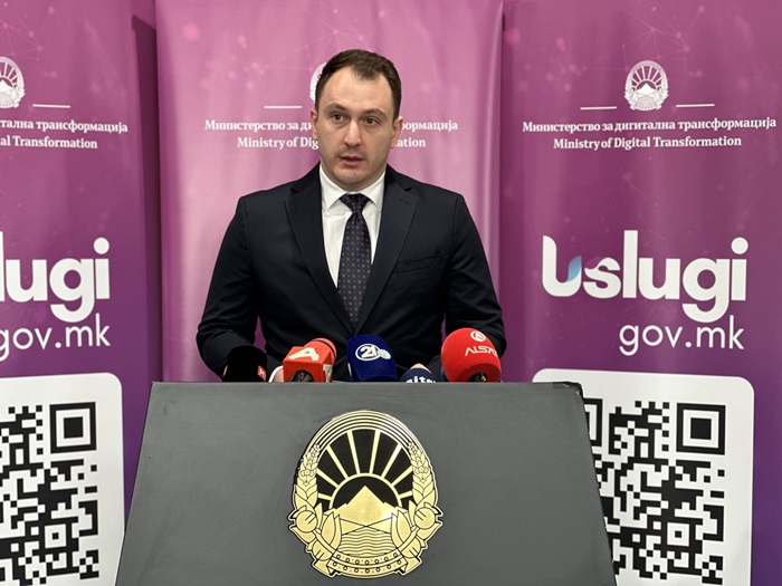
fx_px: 1739
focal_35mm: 77
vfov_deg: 19.1
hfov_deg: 25.3
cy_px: 293
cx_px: 391
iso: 125
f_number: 2.8
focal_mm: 9
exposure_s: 1/33
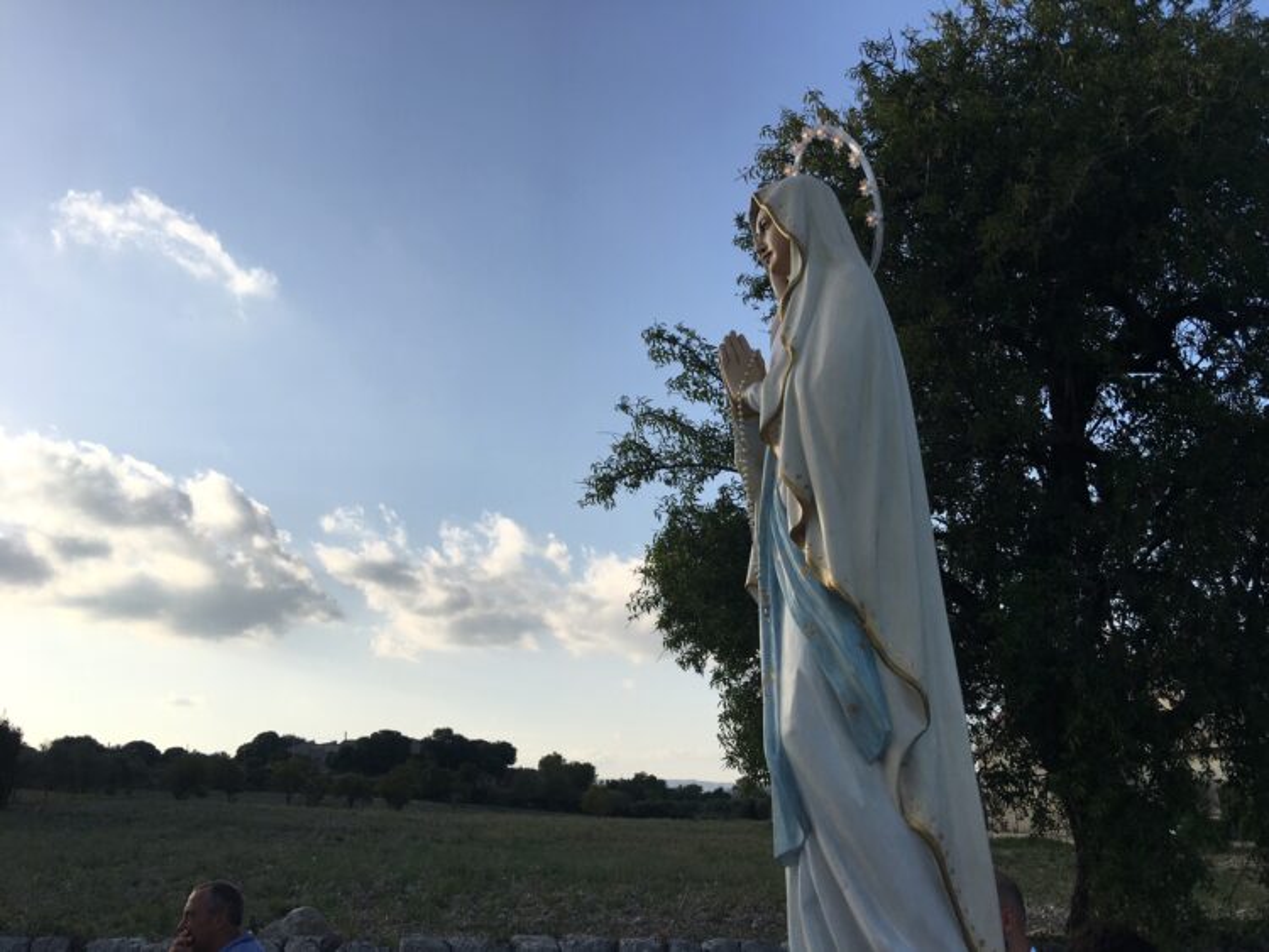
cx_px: 634
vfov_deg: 48.3
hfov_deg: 61.6
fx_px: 1063
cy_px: 476
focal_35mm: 29
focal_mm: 4.15
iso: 25
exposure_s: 1/1425
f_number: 2.2
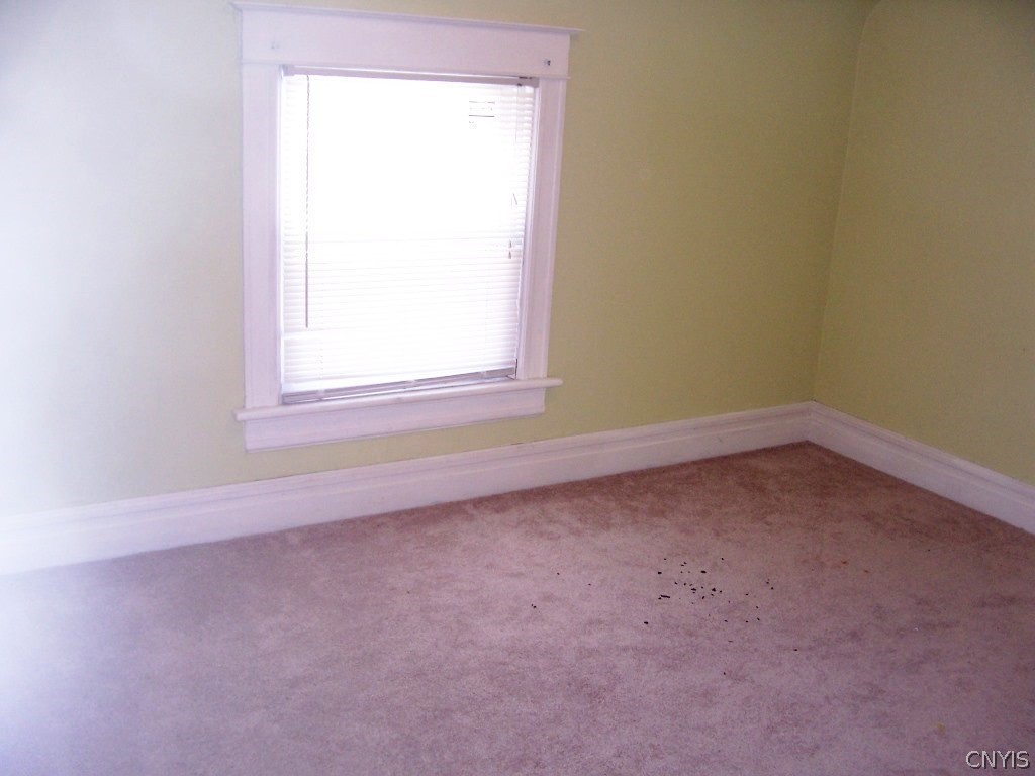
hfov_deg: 54.0
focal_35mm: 34
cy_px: 388
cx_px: 518
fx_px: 1017
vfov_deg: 41.8
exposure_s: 1/60
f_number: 2.7
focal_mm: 5.6
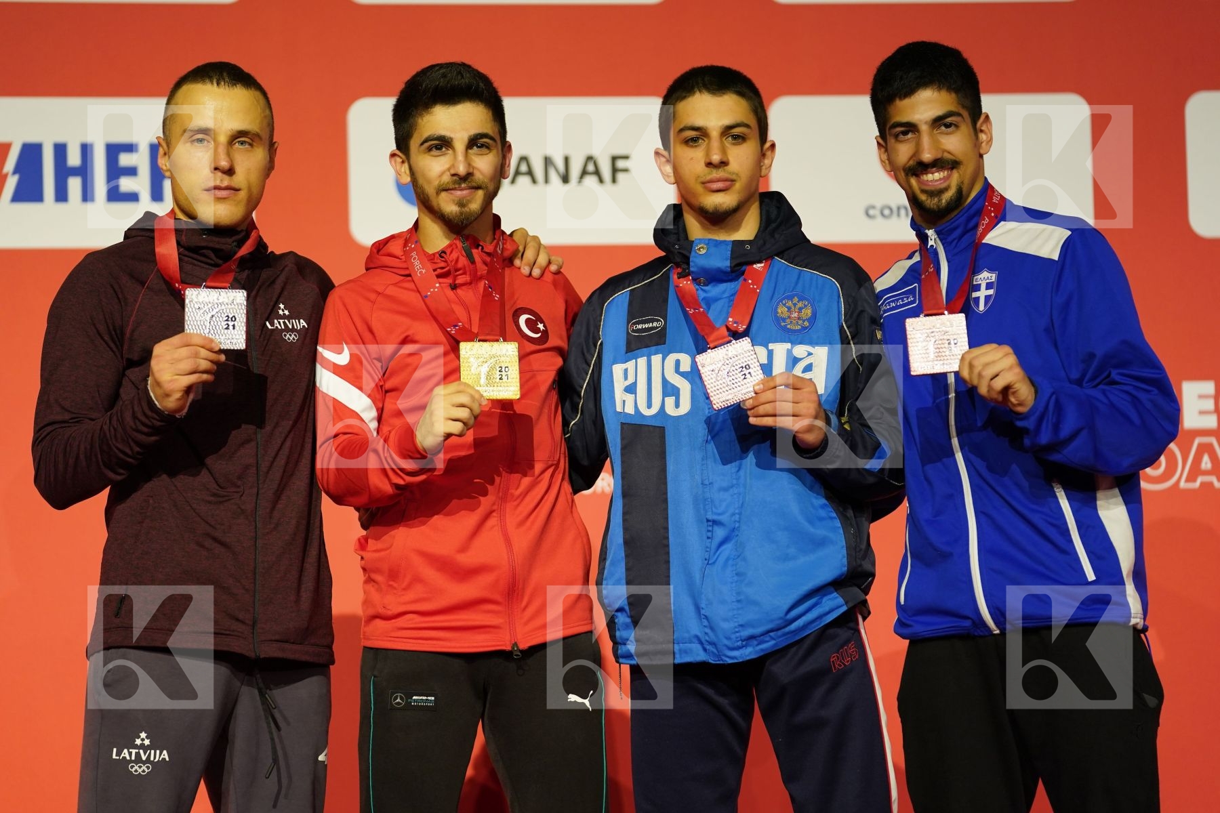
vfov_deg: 9.6
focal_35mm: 143
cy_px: 406
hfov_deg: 14.3
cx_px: 610
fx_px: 4846
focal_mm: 143
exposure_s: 1/250
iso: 1000
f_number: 2.8
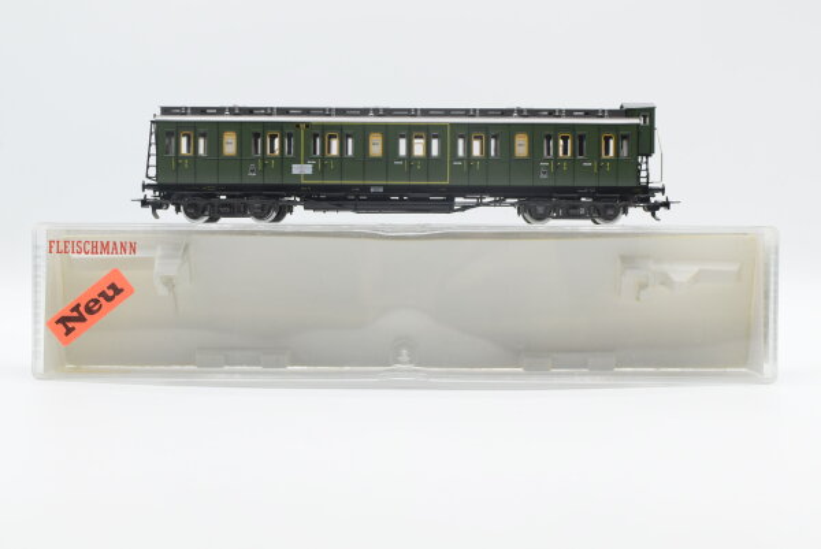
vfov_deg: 25.8
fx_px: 1198
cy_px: 274
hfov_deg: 37.8
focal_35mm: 52
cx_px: 410
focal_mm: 35
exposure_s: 1/125
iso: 400
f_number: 8
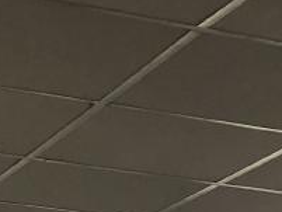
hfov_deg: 11.0
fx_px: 1451
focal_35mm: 178
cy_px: 602
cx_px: 304
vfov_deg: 7.5
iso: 40
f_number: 1.8
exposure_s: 1/24
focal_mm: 3.99
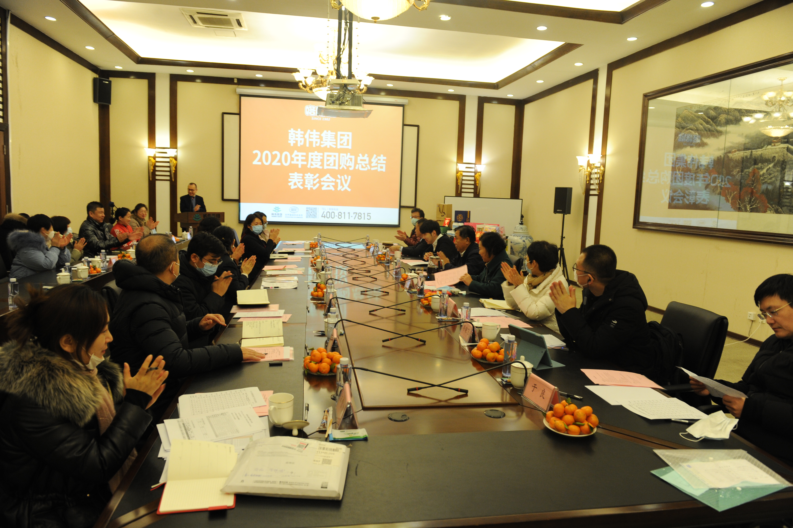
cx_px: 396
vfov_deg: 53.1
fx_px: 528
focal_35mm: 24
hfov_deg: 73.8
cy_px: 264
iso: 1600
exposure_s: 1/50
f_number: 5
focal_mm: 24
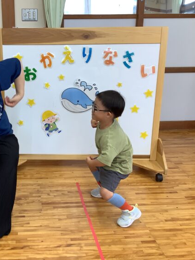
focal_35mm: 42
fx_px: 316
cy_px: 129
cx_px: 45
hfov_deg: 33.5
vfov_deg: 44.8
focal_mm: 3.3
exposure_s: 1/50
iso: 64
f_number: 2.4
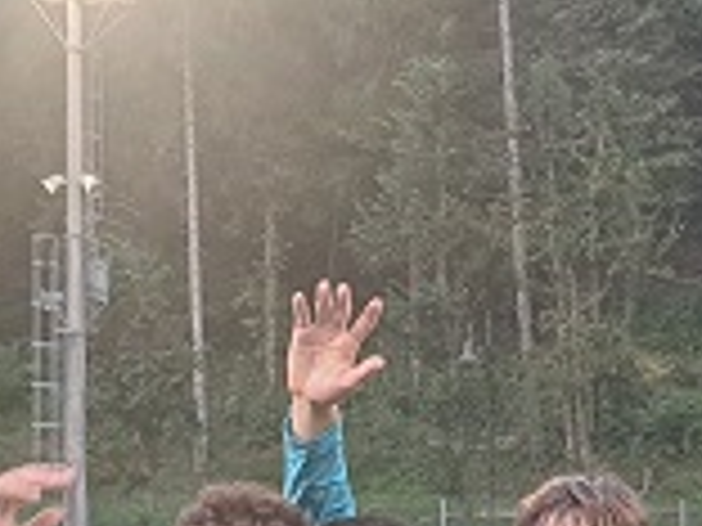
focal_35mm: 148
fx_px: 3001
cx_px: 788
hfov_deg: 13.1
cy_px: 818
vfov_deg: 9.7
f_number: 1.8
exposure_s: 1/60
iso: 320
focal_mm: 5.23
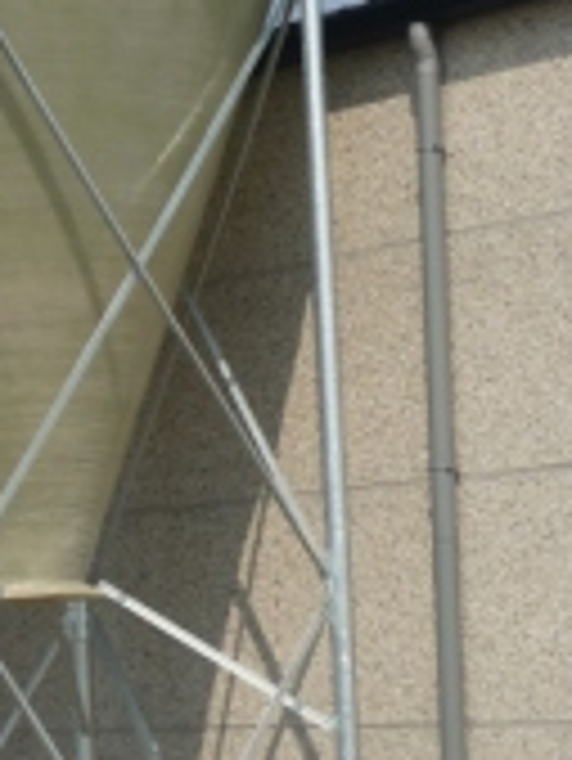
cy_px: 355
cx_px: -176
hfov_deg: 10.5
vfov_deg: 14.3
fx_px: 3037
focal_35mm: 138
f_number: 9
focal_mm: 8.6
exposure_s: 1/200
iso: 80
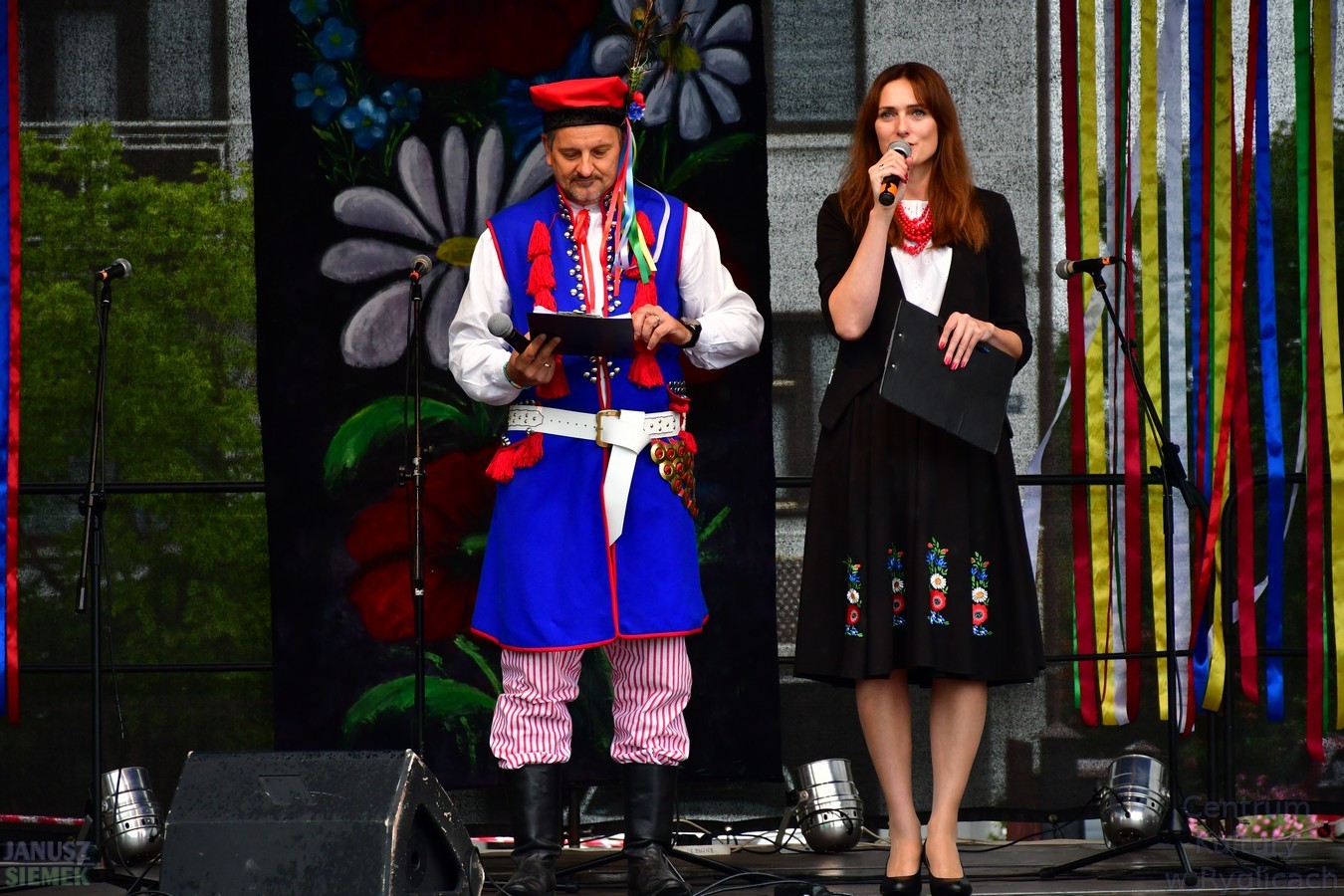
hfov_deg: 15.2
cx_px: 672
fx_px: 5040
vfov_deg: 10.2
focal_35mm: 135
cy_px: 448
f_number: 5.6
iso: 800
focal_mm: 90
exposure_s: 1/500
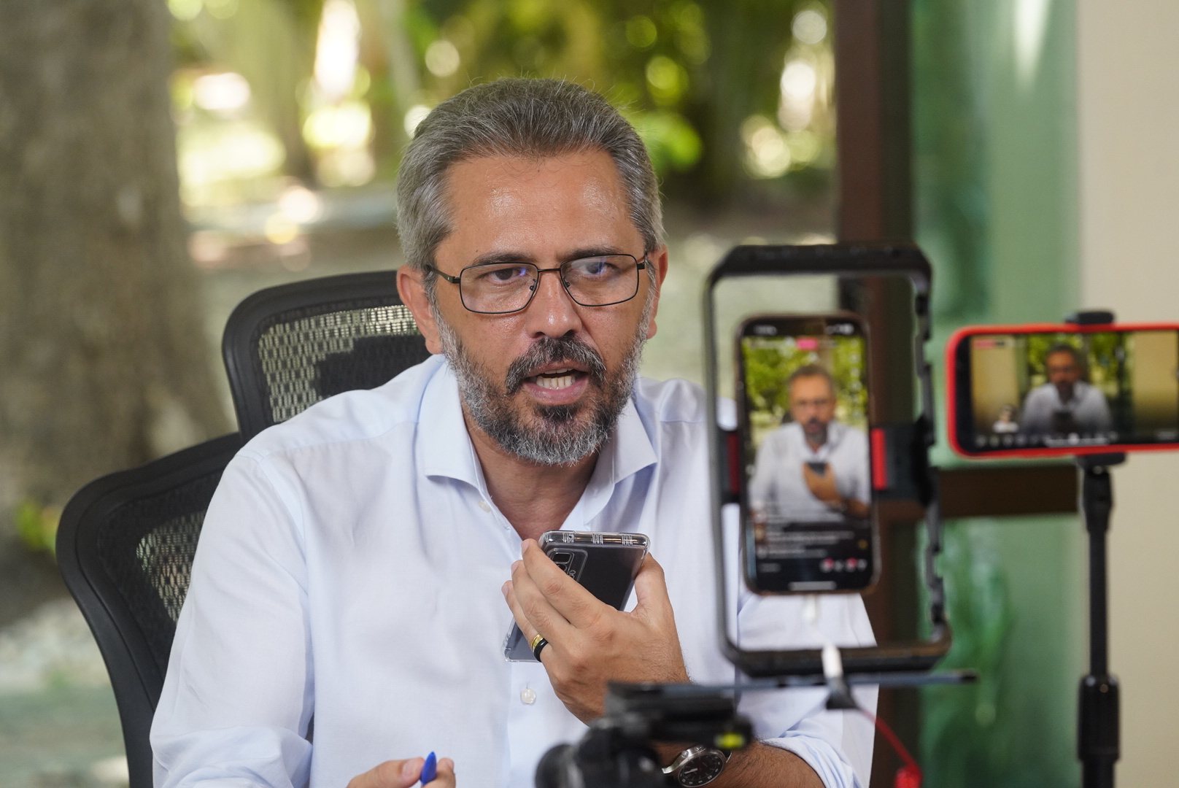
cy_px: 394
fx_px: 4949
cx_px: 590
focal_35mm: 151
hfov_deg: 13.6
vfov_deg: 9.1
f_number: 5.6
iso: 2500
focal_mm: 151
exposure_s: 1/160
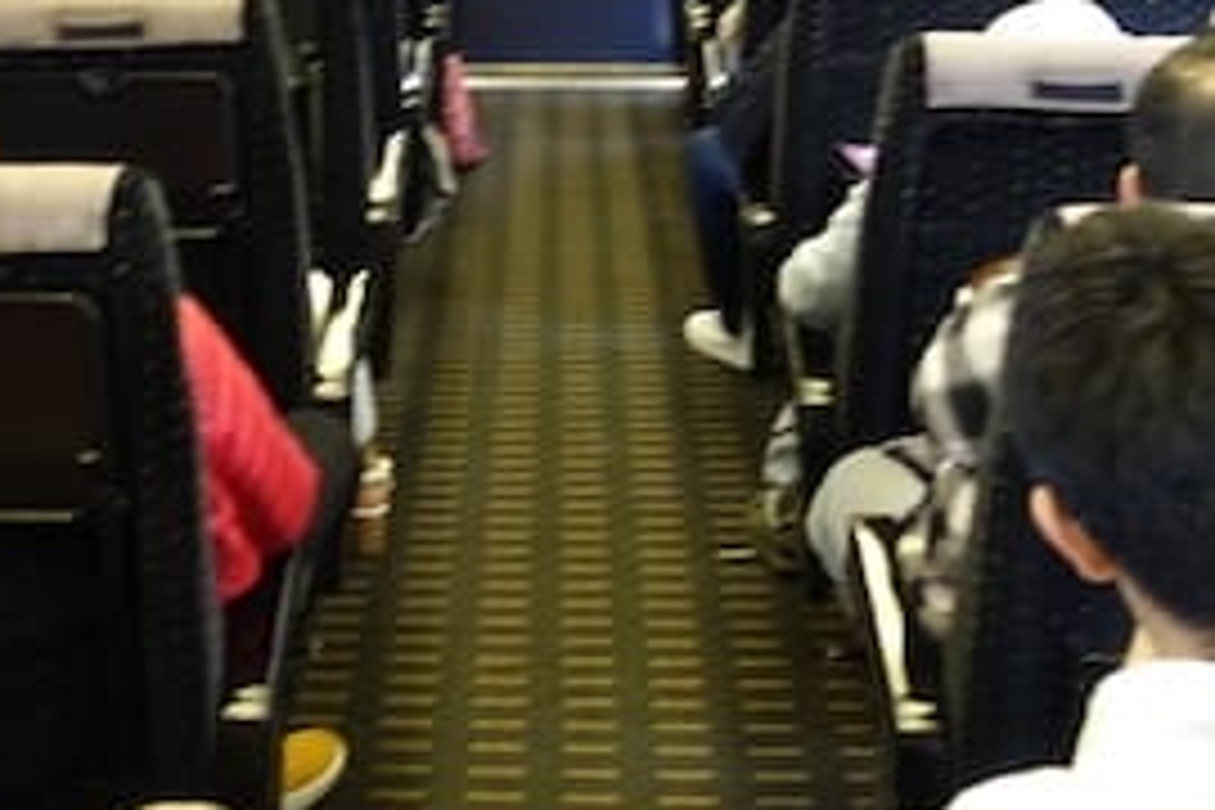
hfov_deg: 28.3
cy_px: -97
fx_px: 2396
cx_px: 432
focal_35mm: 71
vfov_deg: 18.4
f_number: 1.8
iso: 400
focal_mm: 8.8
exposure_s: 1/30
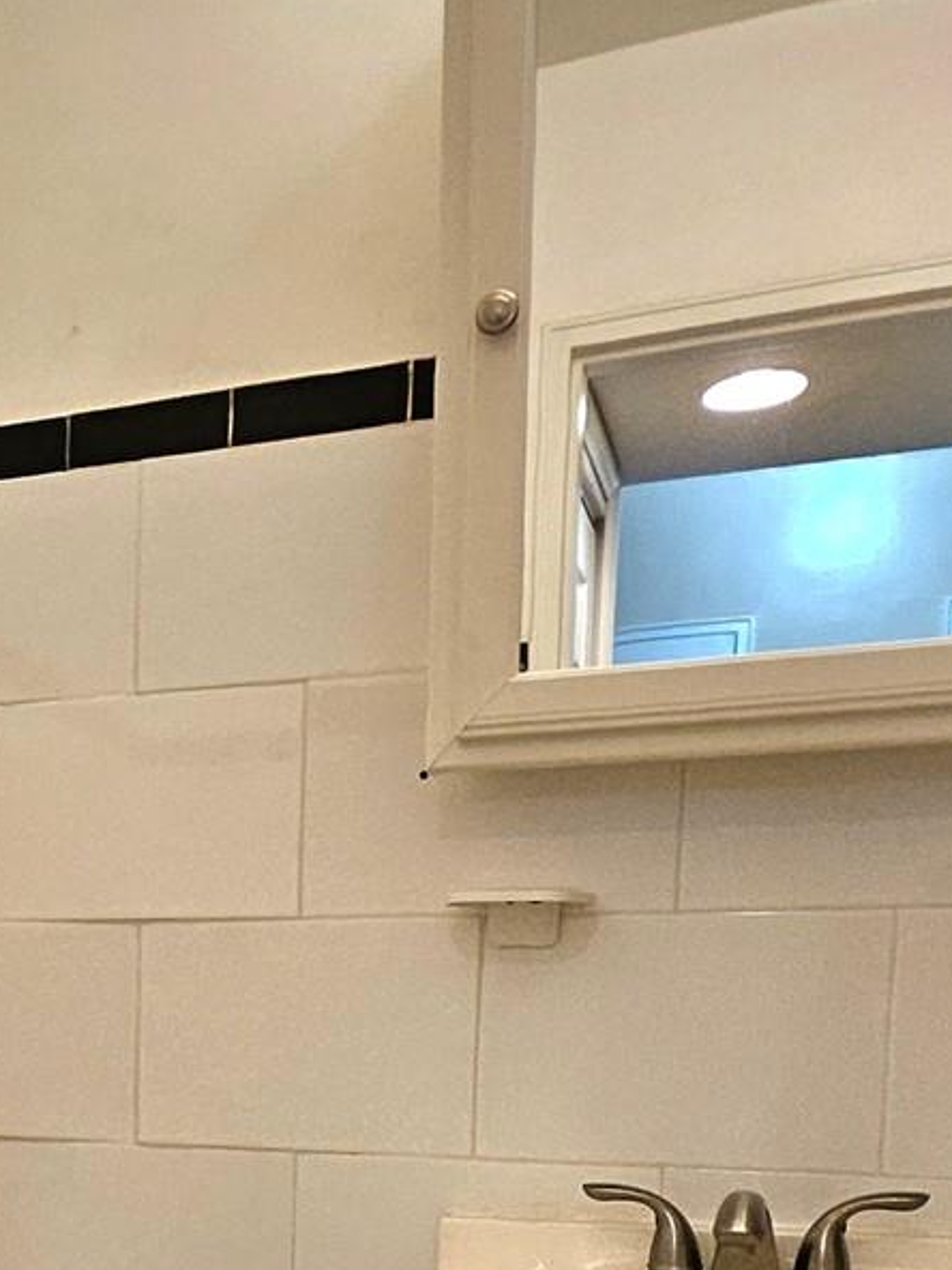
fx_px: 1650
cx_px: -47
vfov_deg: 38.6
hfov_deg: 29.6
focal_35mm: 45
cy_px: 1184
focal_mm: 1.7
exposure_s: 1/60.2
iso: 200
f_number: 2.2
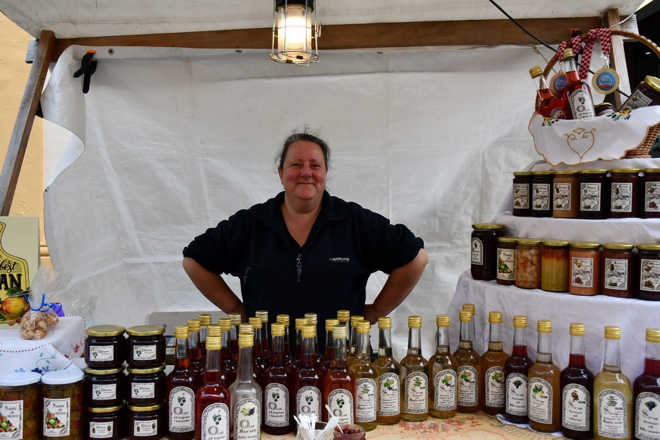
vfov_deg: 38.9
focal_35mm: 34
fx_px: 623
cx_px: 330
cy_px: 220
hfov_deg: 55.8
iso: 400
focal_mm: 23
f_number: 5.6
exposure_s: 1/250
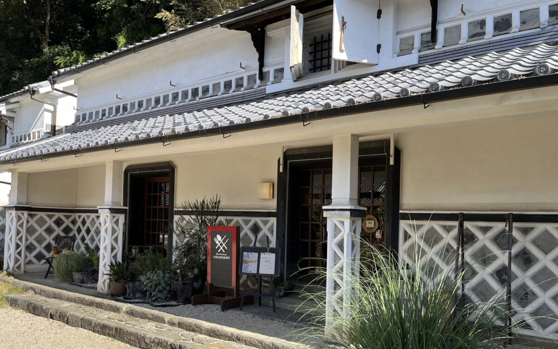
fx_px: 441
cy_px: 212
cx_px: 273
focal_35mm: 29
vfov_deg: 42.9
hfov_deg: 64.6
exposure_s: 1/1309
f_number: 1.6
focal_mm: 5.1
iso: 50
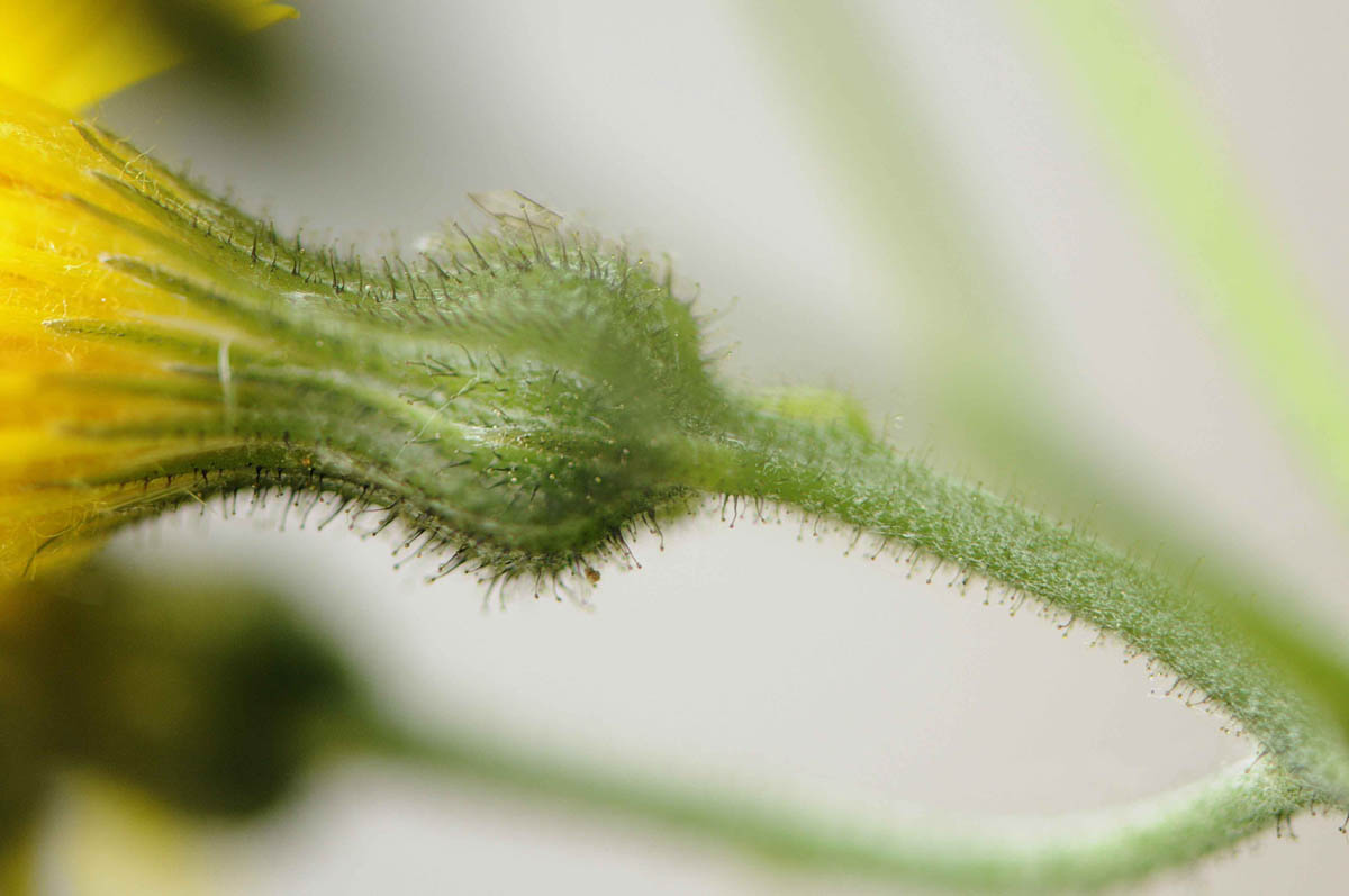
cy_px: 448
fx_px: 5895
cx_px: 674
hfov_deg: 13.1
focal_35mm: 158
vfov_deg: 8.7
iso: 640
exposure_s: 1/250
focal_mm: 105
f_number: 4.5
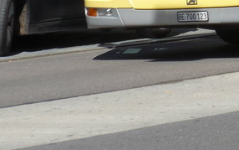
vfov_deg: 3.3
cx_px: 371
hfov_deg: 5.2
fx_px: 2606
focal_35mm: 400
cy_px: -135
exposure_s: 1/500
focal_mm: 18
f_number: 4.6
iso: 80
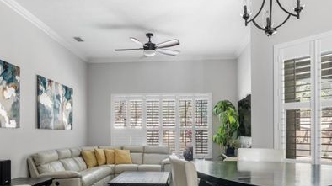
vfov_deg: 37.6
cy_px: 145
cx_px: 160
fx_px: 264
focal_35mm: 30
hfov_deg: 64.3
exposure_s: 2
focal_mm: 16
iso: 400
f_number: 11
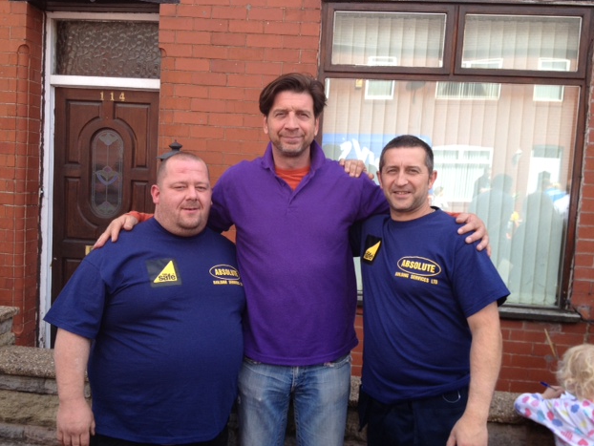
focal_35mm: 36
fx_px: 618
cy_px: 225
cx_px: 290
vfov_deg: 39.7
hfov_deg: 51.3
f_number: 2.4
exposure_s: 1/307
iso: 64
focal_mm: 4.28
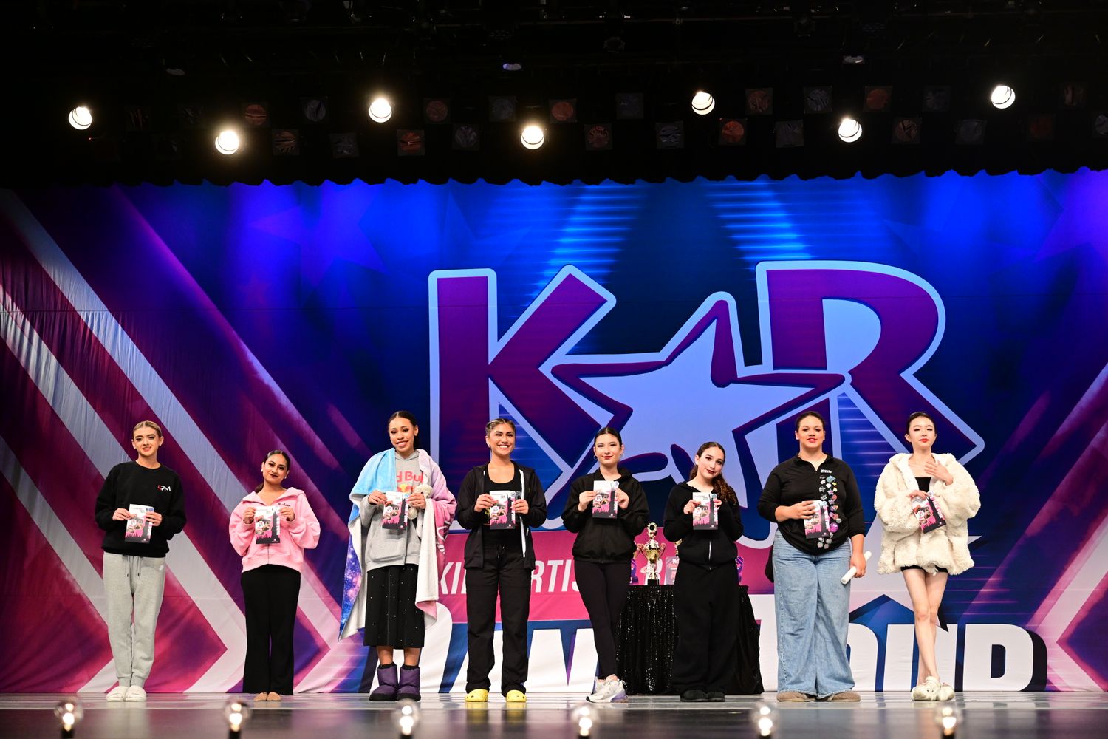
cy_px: 370
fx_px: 1446
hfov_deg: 41.9
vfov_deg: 28.6
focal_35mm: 47
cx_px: 554
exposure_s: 1/800
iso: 2500
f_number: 3.2
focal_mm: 47
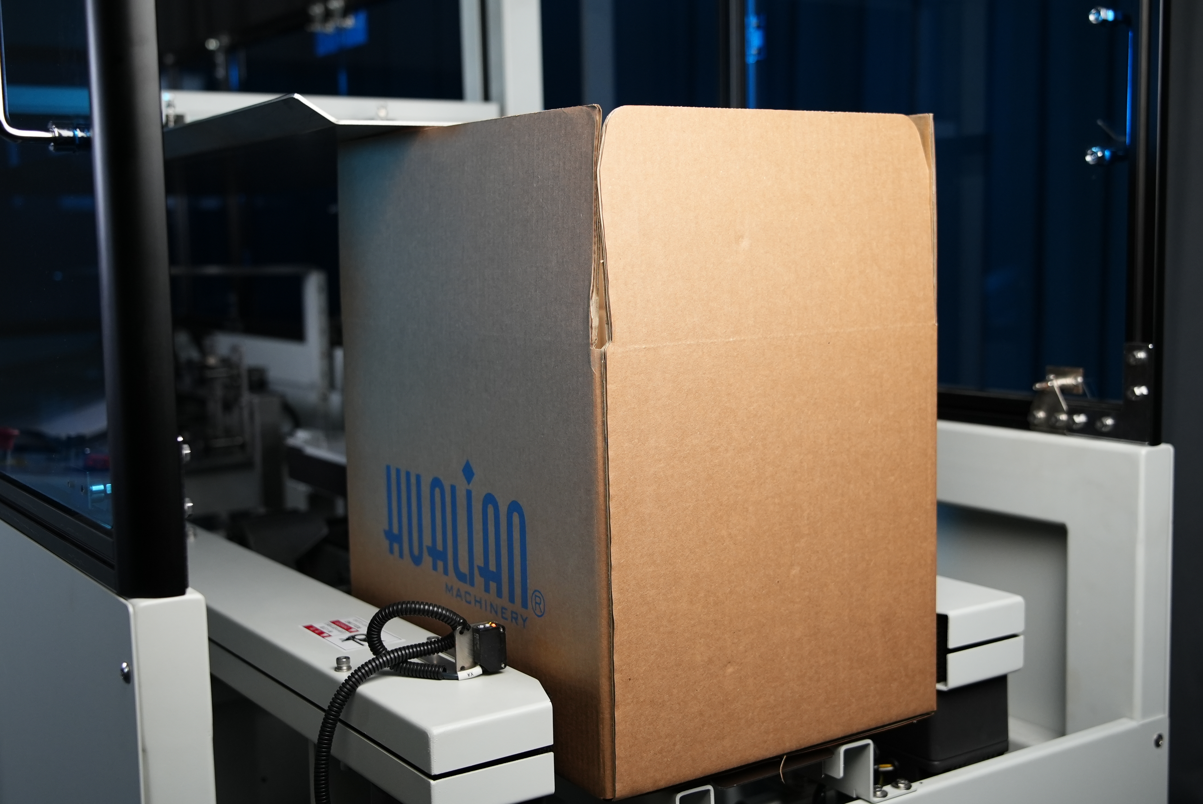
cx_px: 602
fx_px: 1404
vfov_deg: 31.9
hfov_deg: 46.4
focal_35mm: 42
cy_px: 402
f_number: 4.5
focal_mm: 42
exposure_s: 1/250
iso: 2000
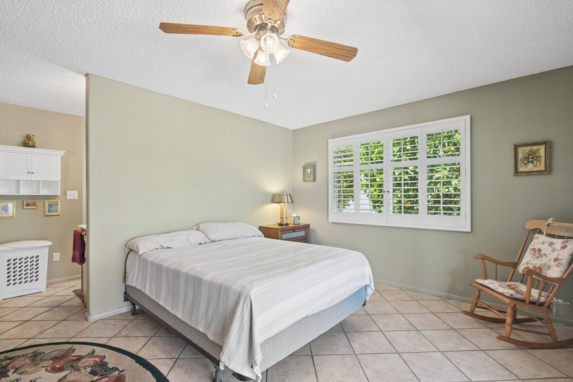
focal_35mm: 16
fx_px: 263
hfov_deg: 95.0
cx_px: 286
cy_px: 191
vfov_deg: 72.0
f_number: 8
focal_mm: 16.5
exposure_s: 1/8
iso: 320
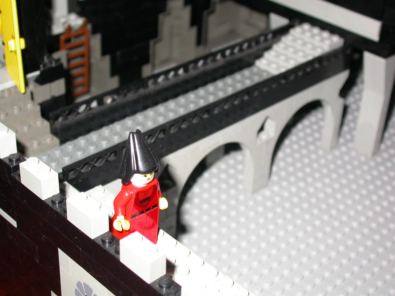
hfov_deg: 29.4
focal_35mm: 66
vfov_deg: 22.3
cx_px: 198
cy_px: 148
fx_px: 753
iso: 100
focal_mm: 13.8
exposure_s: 1/60.3
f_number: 3.2
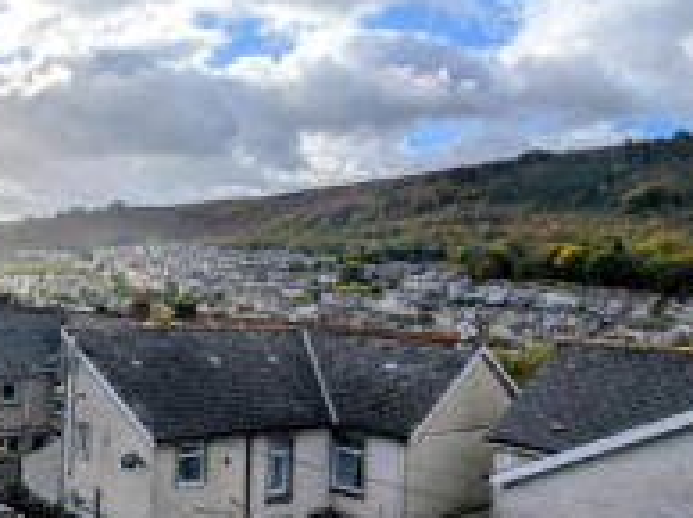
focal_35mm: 36
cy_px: 284
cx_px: -46
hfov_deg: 42.1
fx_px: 720
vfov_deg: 39.5
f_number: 1.95
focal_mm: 2.23
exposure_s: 1/6173
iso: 39
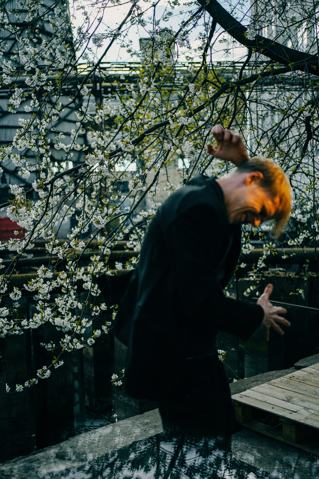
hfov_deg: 37.9
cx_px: 160
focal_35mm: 35
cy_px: 240
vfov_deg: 54.4
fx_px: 465
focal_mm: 35
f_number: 1.8
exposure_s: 1/2500
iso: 125
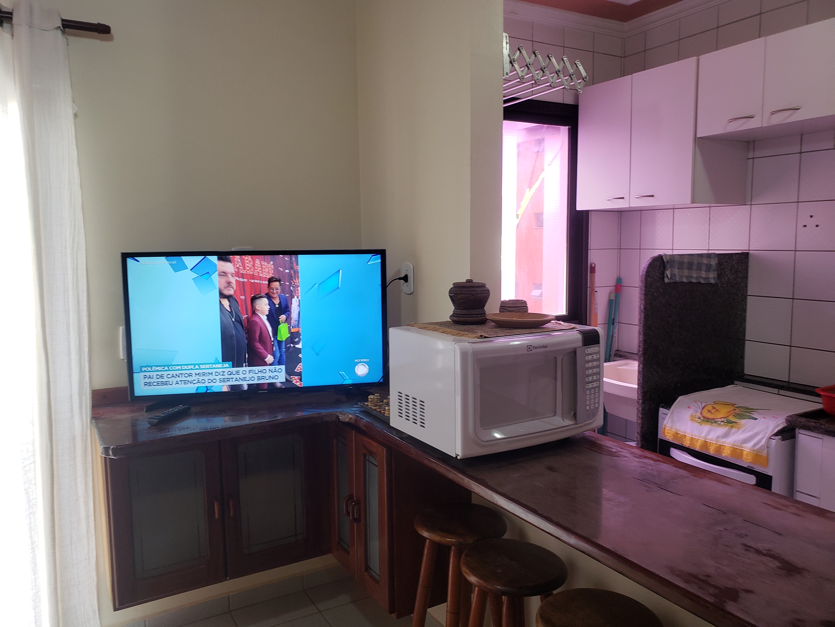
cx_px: 418
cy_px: 314
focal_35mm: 26
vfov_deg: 53.1
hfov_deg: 67.3
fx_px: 627
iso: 160
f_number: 2.4
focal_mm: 4.3
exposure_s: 1/60
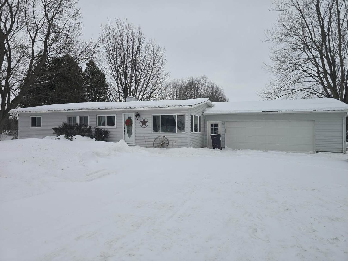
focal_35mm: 23
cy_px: 130
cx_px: 174
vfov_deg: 58.9
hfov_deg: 73.9
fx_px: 231
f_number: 1.7
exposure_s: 1/720
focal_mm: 6.3
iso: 12
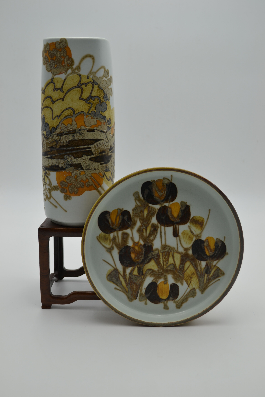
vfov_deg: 46.4
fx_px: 464
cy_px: 198
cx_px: 132
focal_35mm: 42
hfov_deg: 31.9
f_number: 6.3
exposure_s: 1/80
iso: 100
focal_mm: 28
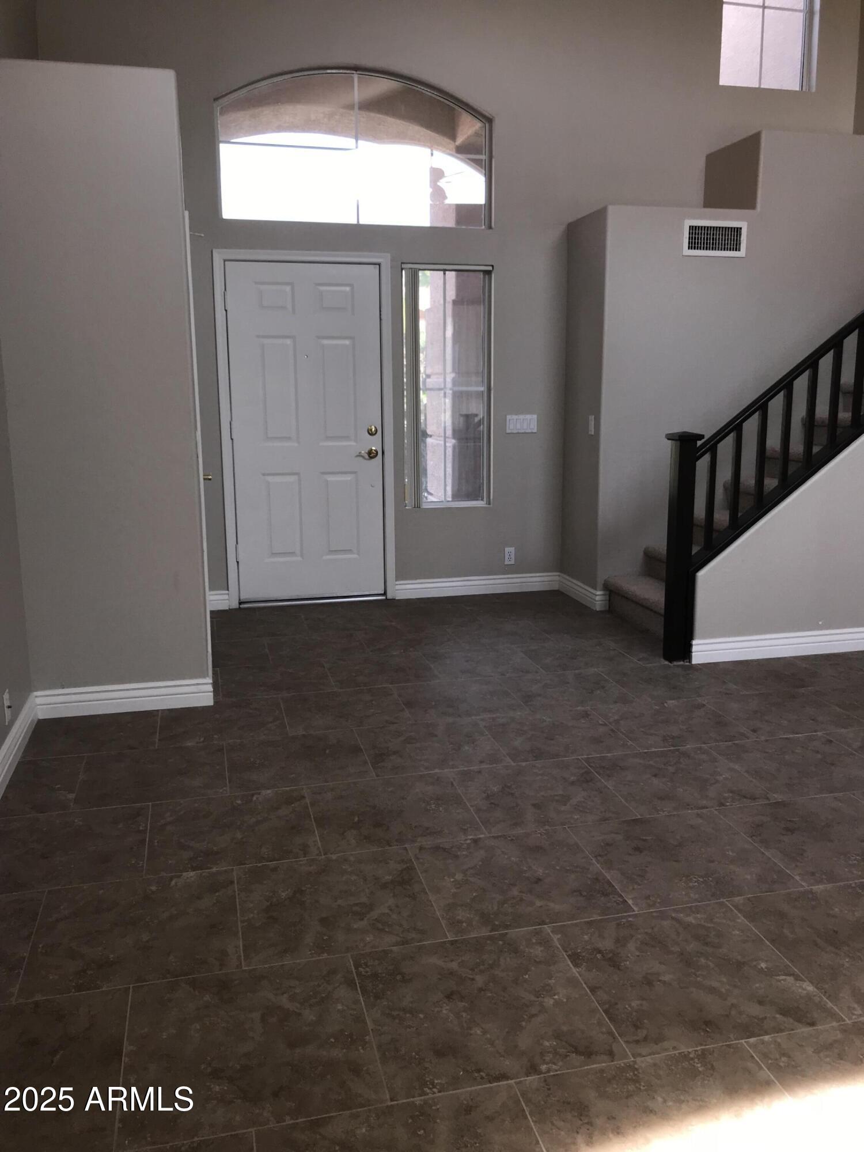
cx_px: 432
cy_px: 576
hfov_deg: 49.7
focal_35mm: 28
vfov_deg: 63.4
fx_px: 932
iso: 20
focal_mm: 3.99
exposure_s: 1/43
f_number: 1.8
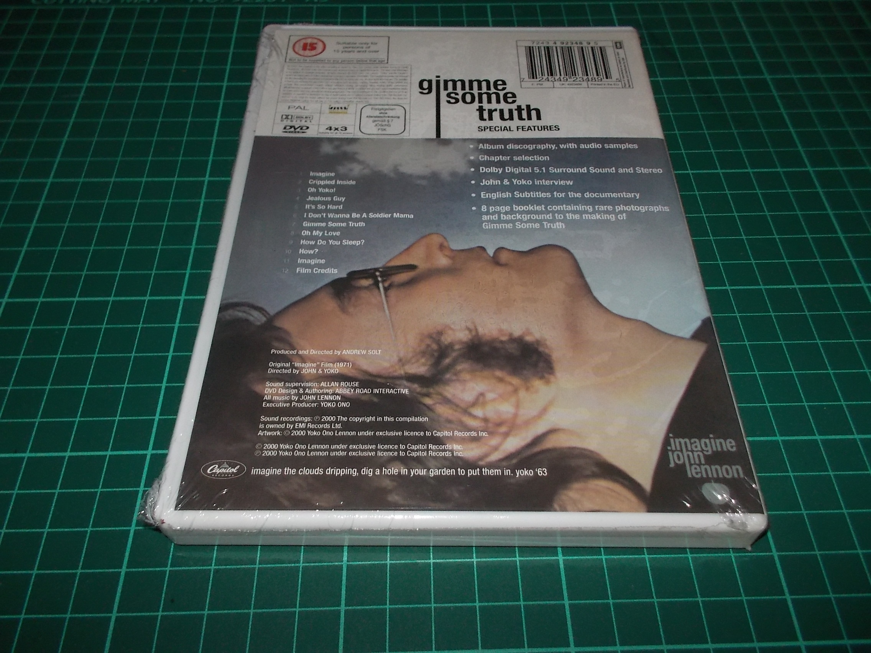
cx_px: 436
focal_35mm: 29
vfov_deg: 48.2
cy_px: 326
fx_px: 730
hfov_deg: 61.7
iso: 200
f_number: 3.3
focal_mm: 4.1
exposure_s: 1/30
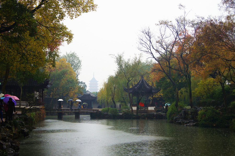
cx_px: 118
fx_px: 440
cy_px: 78
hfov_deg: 29.9
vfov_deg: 20.1
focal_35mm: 68
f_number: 5.6
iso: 100
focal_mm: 45
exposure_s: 1/80
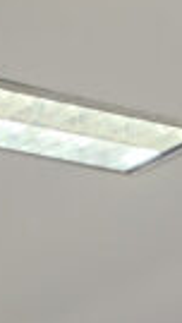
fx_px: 1843
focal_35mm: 215
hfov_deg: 5.5
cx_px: -247
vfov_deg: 8.0
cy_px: 1079
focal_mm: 4.25
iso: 100
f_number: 1.8
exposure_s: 1/60
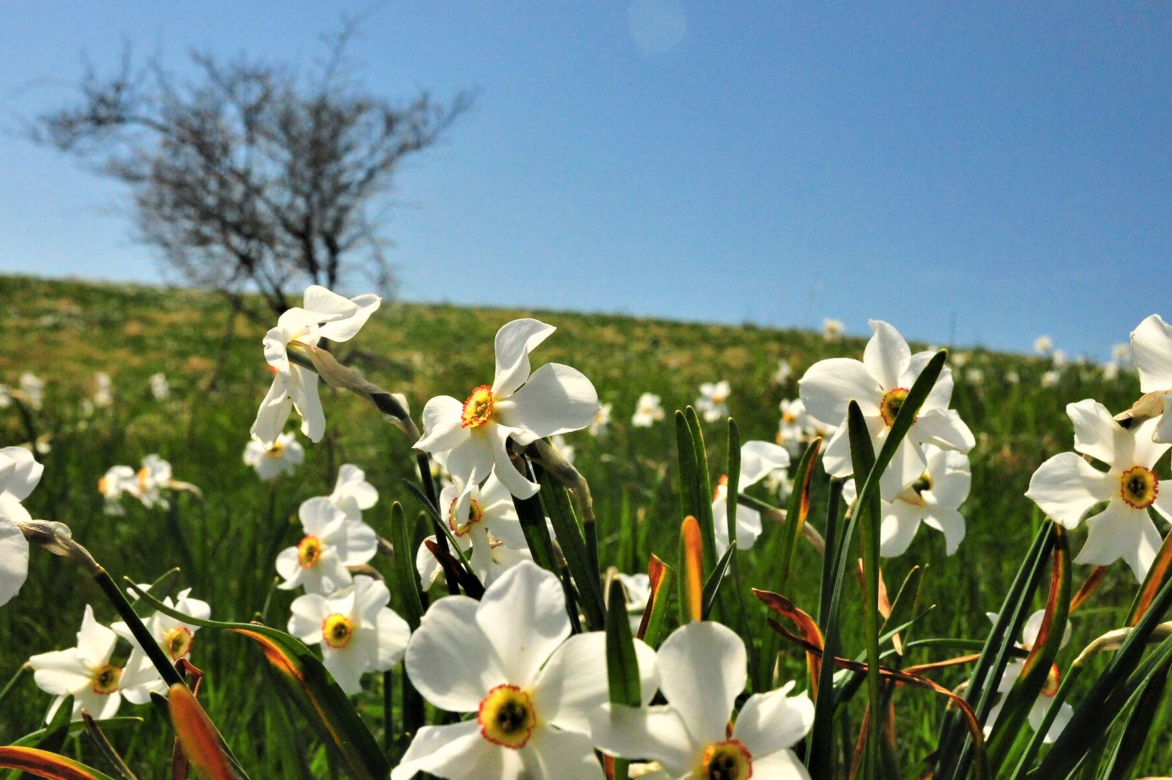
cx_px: 731
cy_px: 294
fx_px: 1529
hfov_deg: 41.6
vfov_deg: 28.5
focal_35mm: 47
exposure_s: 1/4000
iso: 6400
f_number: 16
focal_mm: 35
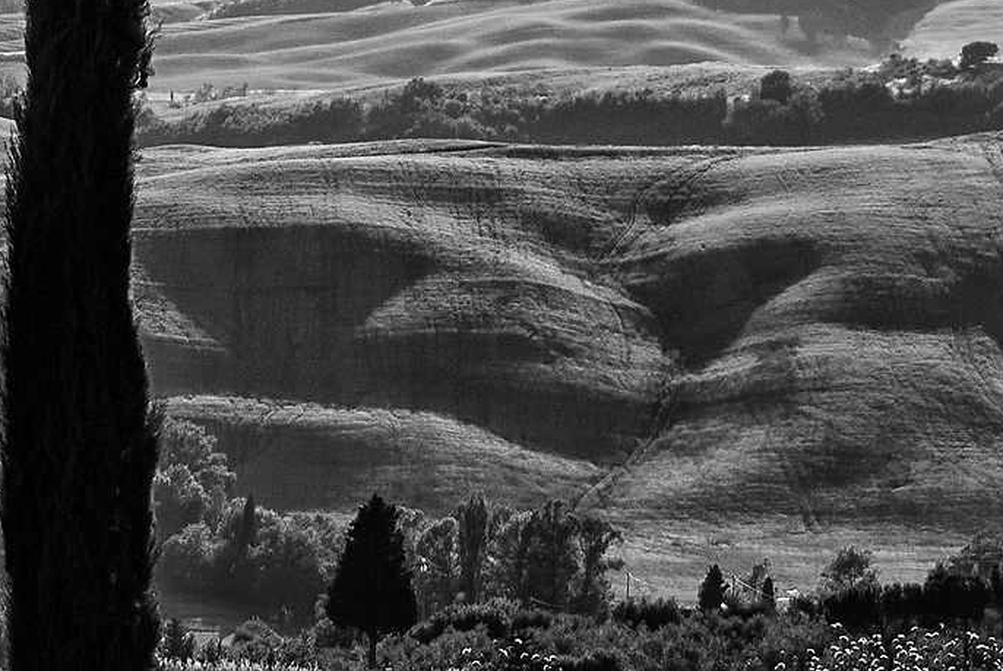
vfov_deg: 4.8
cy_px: 57
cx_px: 178
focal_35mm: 289
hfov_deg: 7.1
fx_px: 8053
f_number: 5.6
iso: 100
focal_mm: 55
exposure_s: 1/640
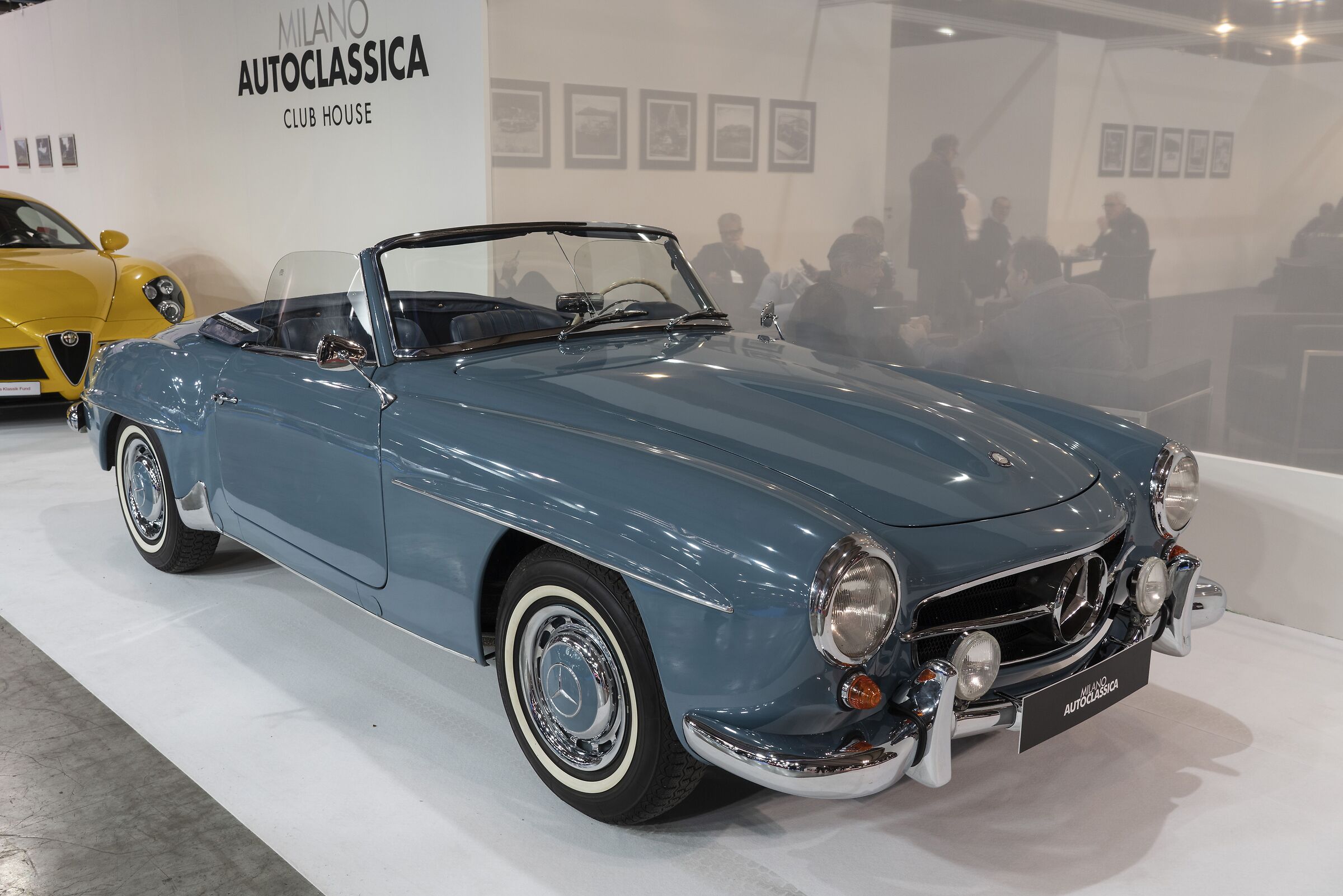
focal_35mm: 32
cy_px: 448
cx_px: 672
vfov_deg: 41.1
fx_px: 1194
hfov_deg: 58.7
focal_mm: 32
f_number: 8
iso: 400
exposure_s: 1/20
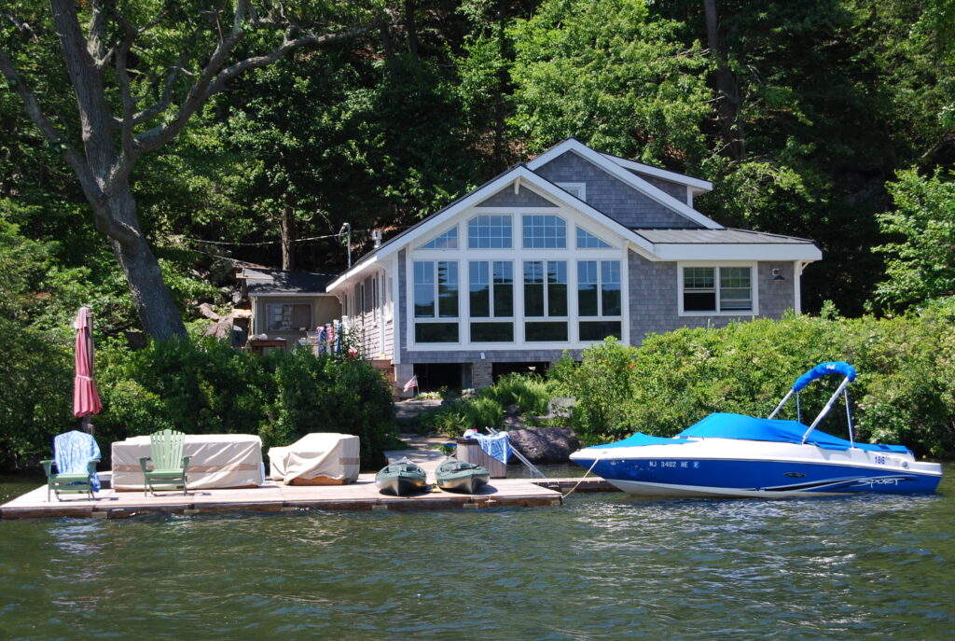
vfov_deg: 19.8
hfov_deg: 29.2
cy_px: 320
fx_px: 1834
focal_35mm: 69
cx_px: 478
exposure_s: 1/160
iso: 100
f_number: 6.3
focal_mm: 46
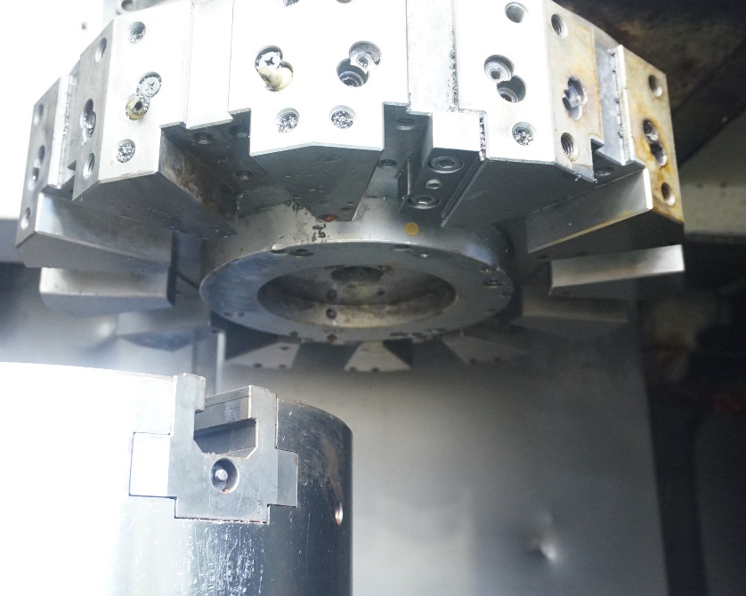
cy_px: 299
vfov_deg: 37.7
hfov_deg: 46.2
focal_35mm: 40
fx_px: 874
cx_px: 373
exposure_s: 1/20
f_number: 4
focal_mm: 23
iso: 3200
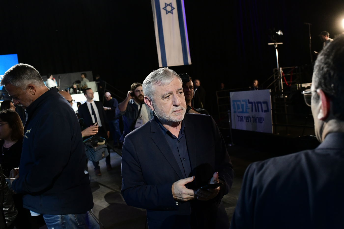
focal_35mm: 35
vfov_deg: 37.8
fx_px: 334
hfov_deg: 54.4
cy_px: 114
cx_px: 172
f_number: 6.3
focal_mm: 35
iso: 8000
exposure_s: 1/250
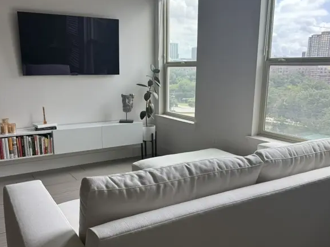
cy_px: 143
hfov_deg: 55.4
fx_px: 314
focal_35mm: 33
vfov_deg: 42.8
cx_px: 165
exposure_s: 1/397
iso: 80
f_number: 1.78
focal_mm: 6.76
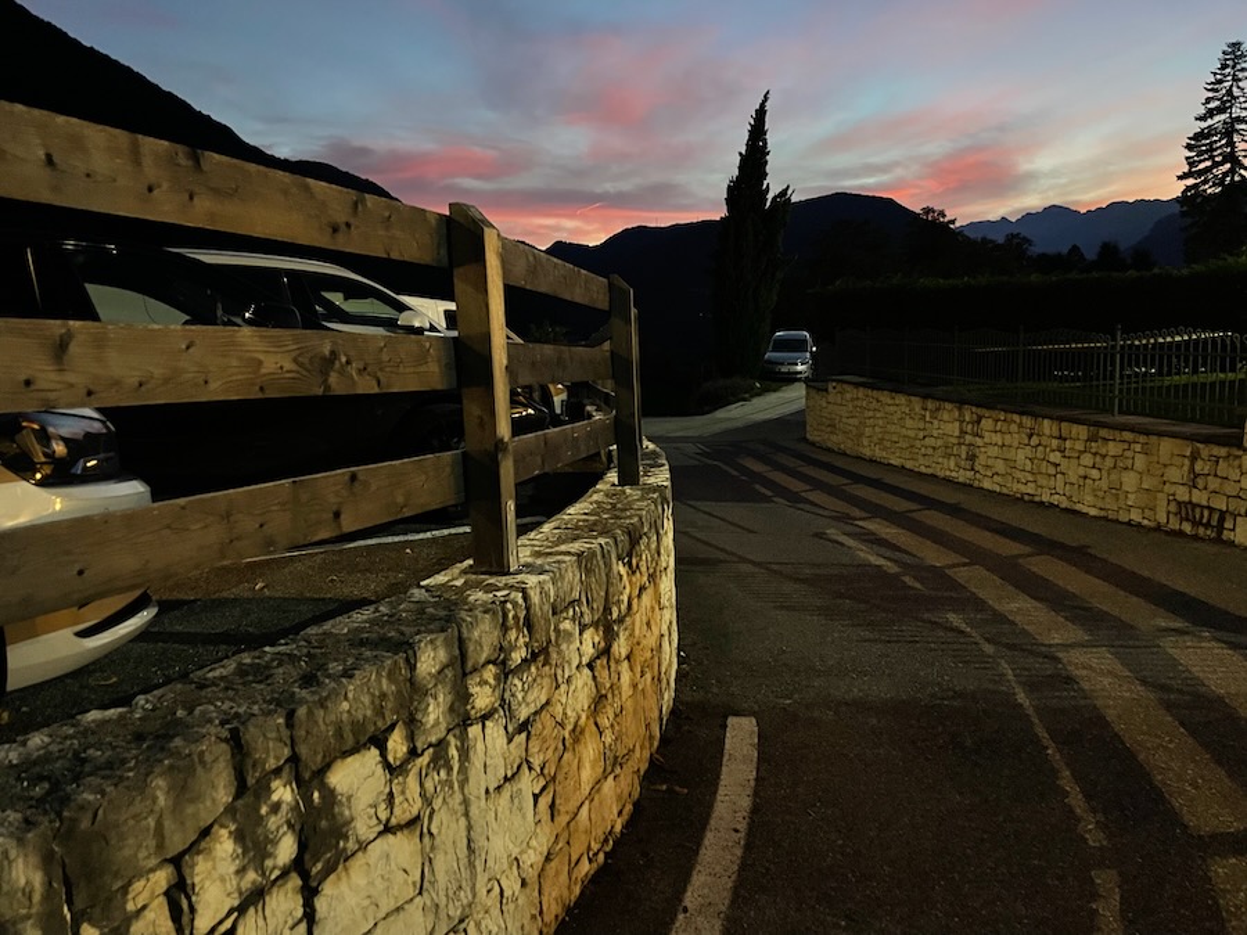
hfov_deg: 67.3
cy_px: 468
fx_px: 937
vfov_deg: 53.1
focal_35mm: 26
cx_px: 624
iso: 640
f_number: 1.6
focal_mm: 4.2
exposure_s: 1/25
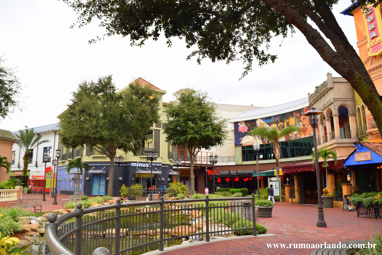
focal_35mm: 27
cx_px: 191
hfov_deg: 67.4
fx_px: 287
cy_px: 128
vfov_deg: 48.0
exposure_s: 1/160
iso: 800
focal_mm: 18
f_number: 6.3
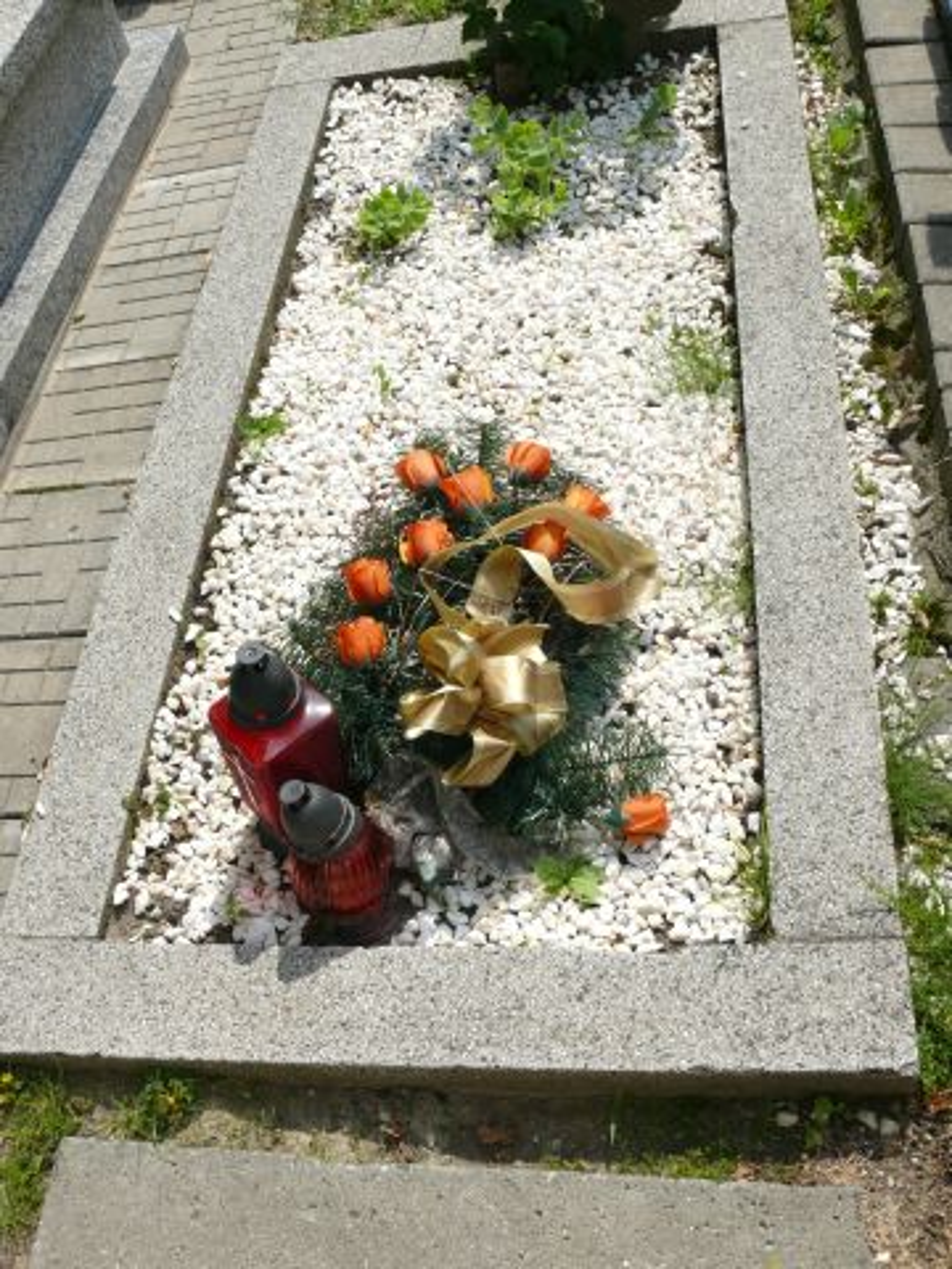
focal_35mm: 35
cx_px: 476
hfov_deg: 40.7
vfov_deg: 52.6
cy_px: 634
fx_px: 1283
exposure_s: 1/320
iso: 100
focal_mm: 7.4
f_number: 5.6
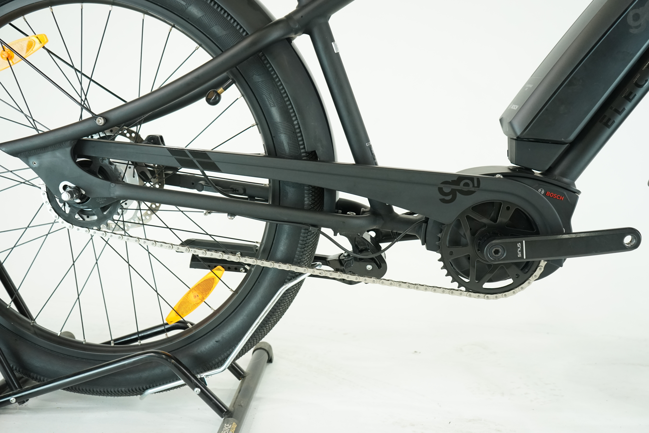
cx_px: 324
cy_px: 216
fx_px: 577
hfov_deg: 58.7
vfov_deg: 41.1
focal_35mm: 32
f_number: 5
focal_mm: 32
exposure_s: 1/200
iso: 1600
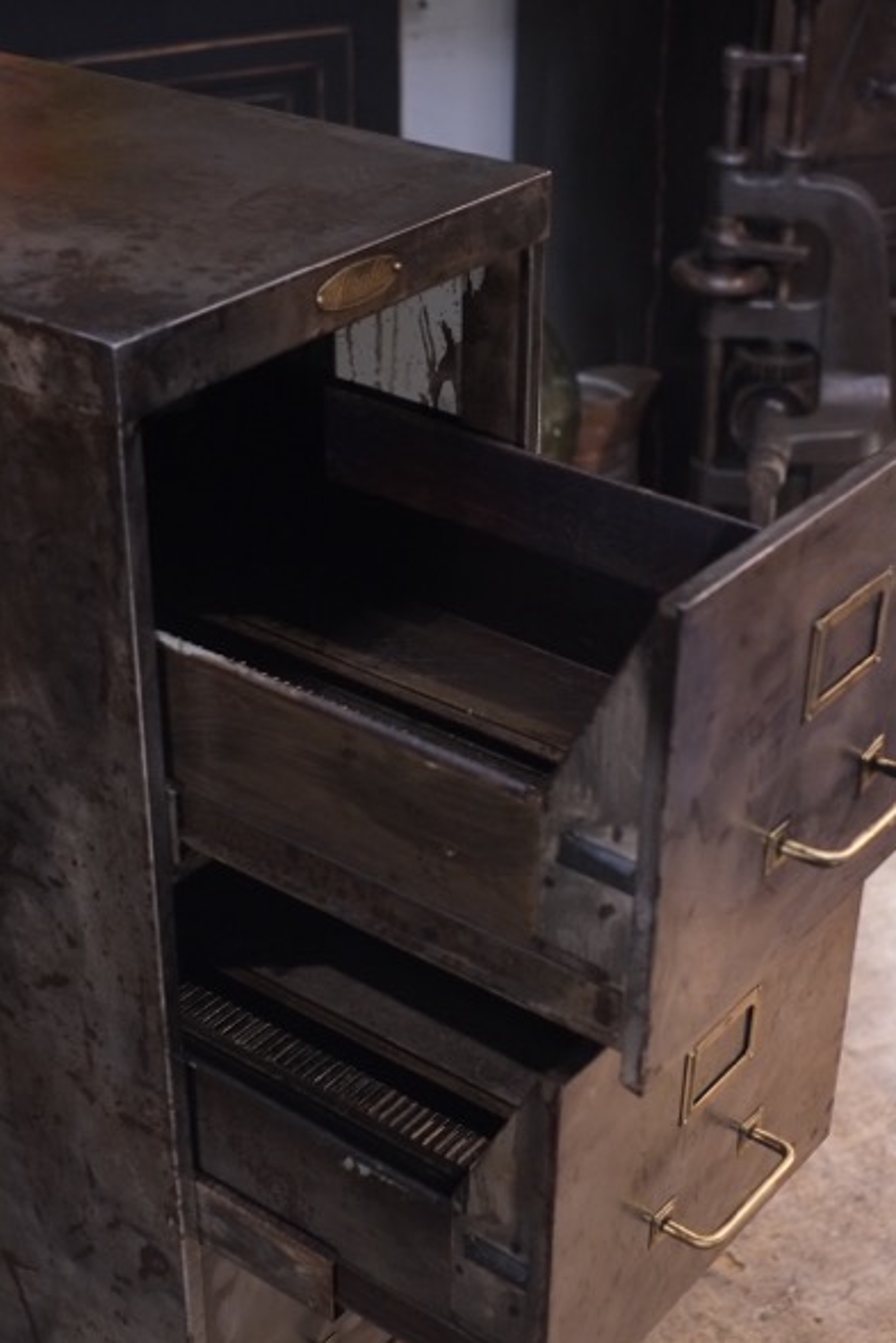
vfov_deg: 36.9
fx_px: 2015
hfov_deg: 25.1
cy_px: 666
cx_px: 451
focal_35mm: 54
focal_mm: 35
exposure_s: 1/125
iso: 3200
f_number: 3.6
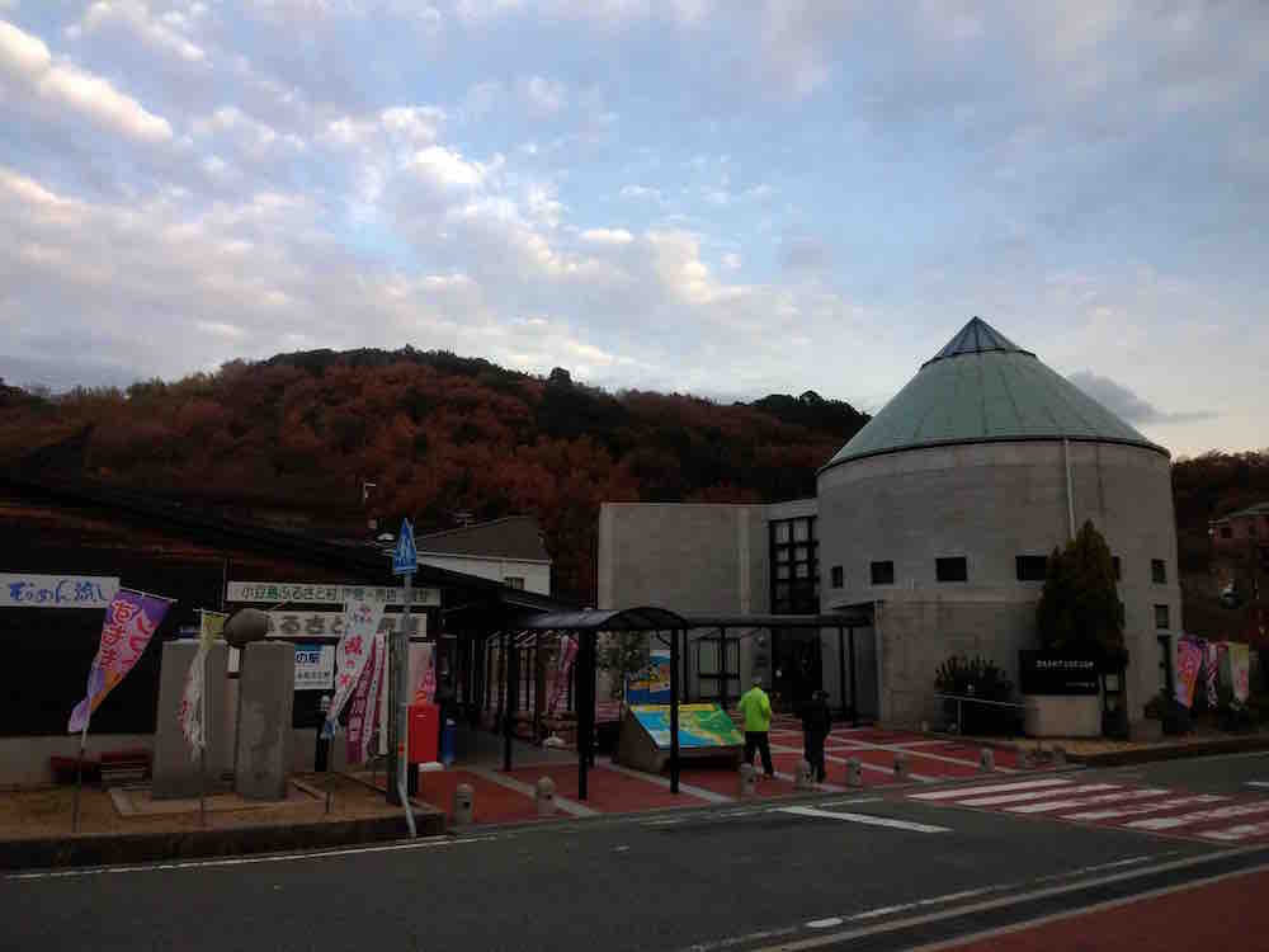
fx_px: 990
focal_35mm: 27
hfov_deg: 65.3
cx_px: 634
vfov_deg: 51.4
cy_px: 476
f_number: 2.4
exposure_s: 1/100
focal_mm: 2.87
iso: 50
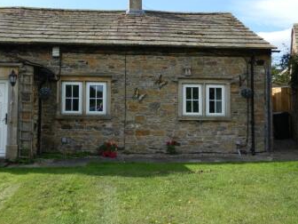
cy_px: 87
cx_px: 121
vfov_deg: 36.6
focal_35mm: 39
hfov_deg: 47.6
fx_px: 336
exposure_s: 1/640
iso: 80
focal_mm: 5.5
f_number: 3.3
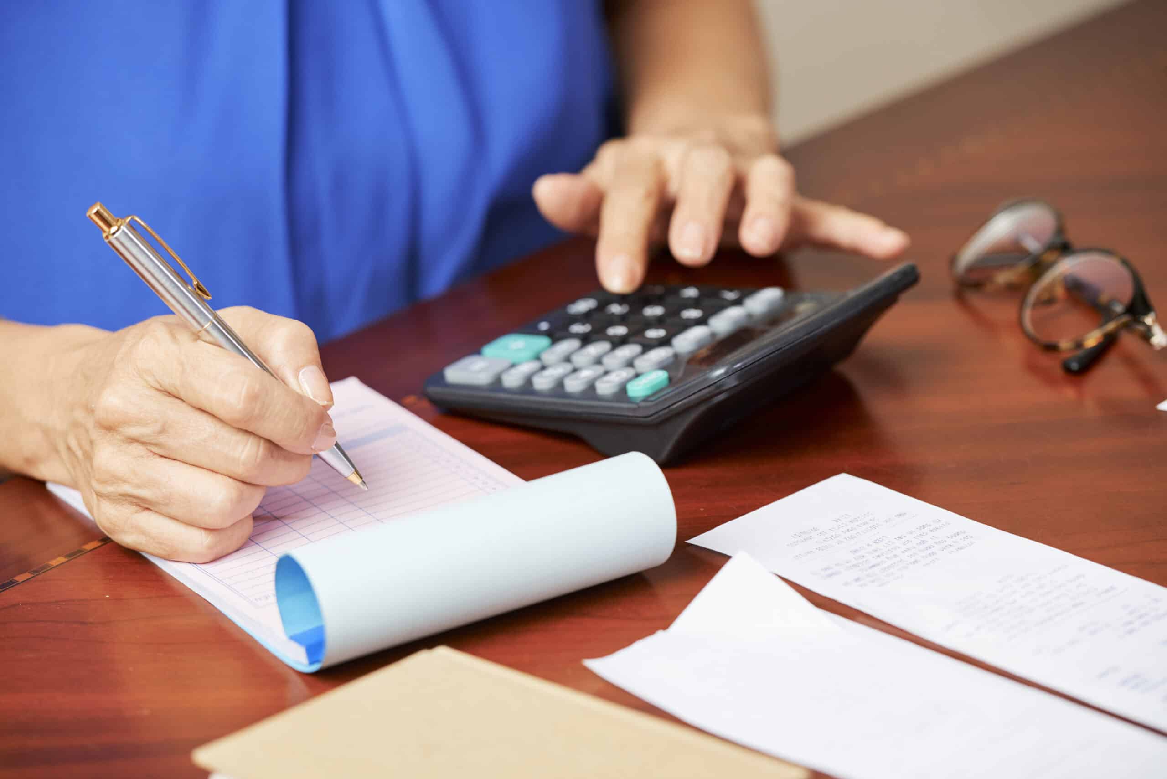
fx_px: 4540
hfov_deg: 14.6
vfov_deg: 9.8
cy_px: 390
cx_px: 584
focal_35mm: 140
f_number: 4.5
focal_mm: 140
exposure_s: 1/200
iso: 400
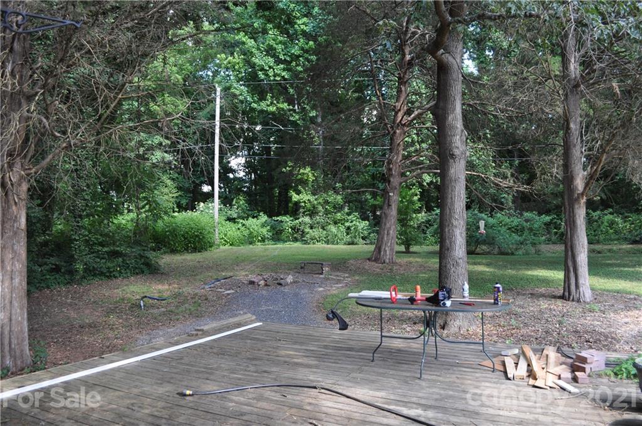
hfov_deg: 67.5
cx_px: 321
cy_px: 213
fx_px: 481
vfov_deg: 47.8
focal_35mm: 27
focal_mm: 18
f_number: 5.6
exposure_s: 1/125
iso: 400
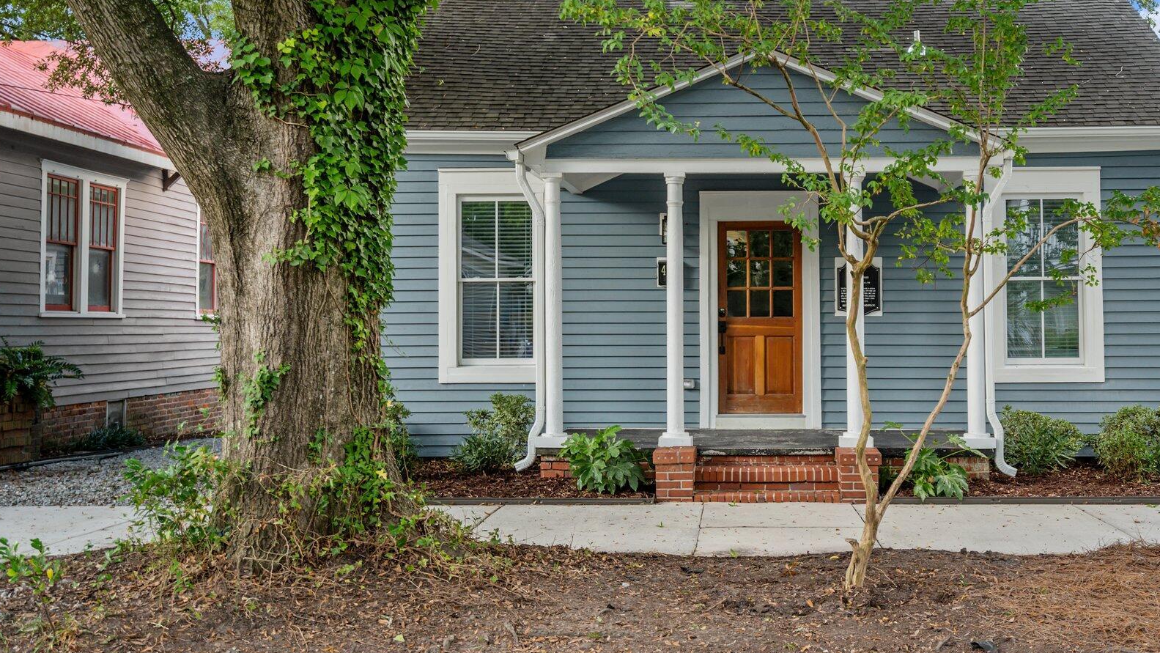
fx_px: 1292
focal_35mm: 42
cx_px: 739
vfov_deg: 28.3
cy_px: 277
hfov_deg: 47.8
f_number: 4
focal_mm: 31
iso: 200
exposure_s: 1/80
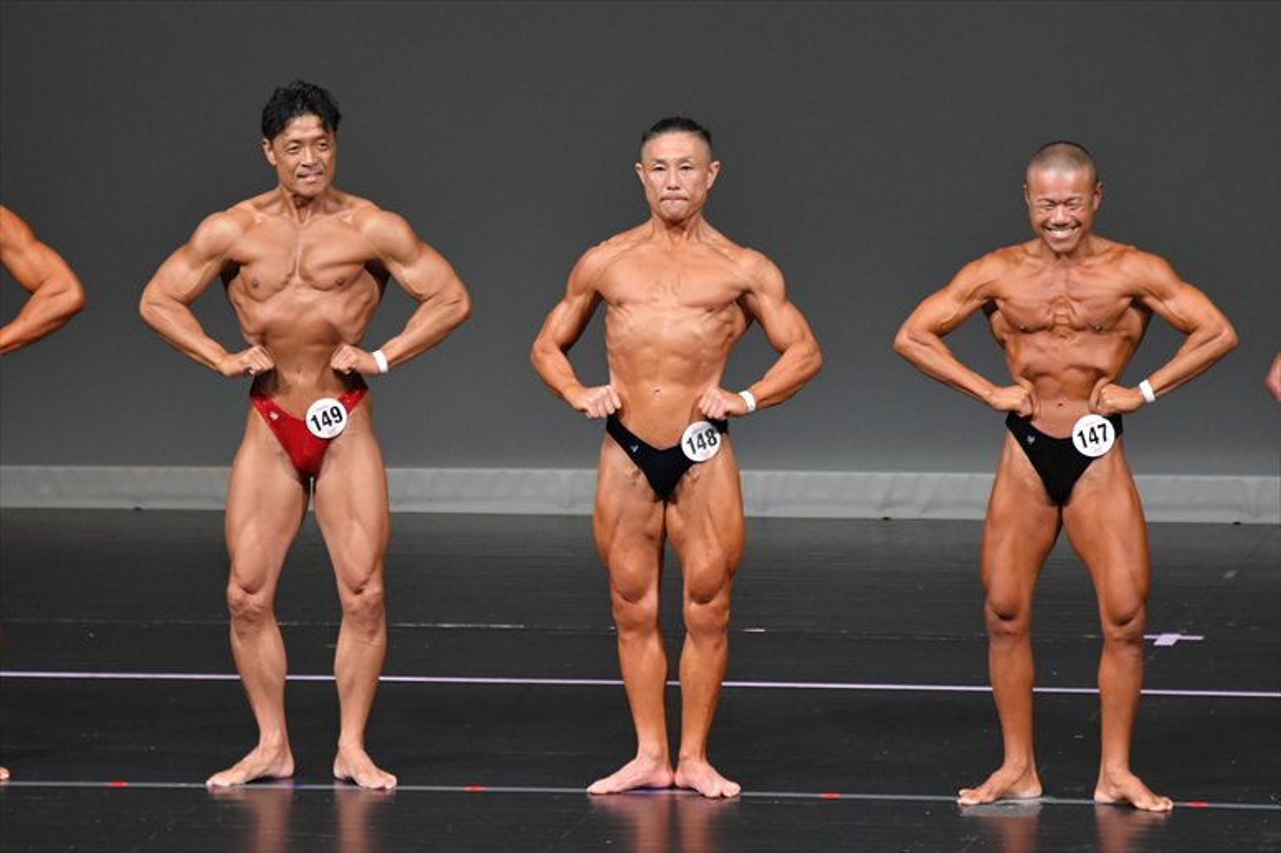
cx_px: 640
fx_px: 12270
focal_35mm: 345
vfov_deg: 4.0
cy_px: 426
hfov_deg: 6.0
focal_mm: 230
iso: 4000
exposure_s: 1/400
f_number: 5.6
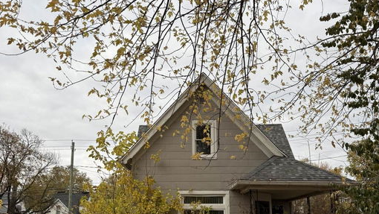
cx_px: 190
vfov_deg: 32.7
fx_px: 352
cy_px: 175
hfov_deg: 56.6
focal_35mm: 35
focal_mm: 6.76
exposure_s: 1/728
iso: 80
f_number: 1.78
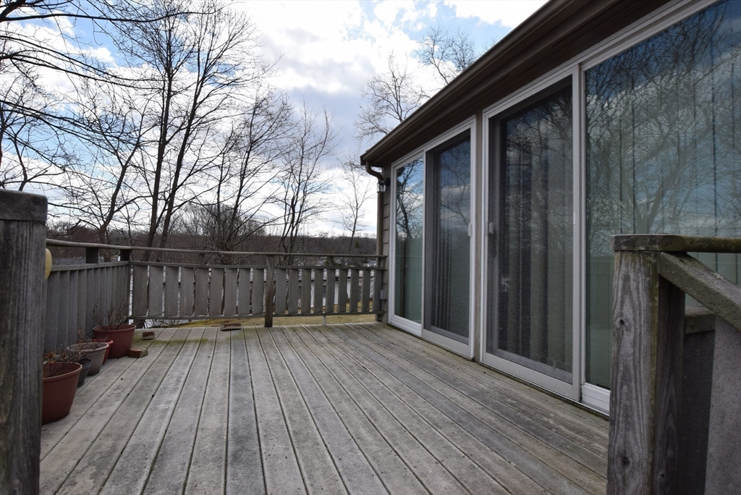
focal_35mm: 18
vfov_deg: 67.5
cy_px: 248
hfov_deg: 90.0
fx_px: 371
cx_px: 370
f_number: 11
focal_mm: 12
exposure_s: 1/500
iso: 400
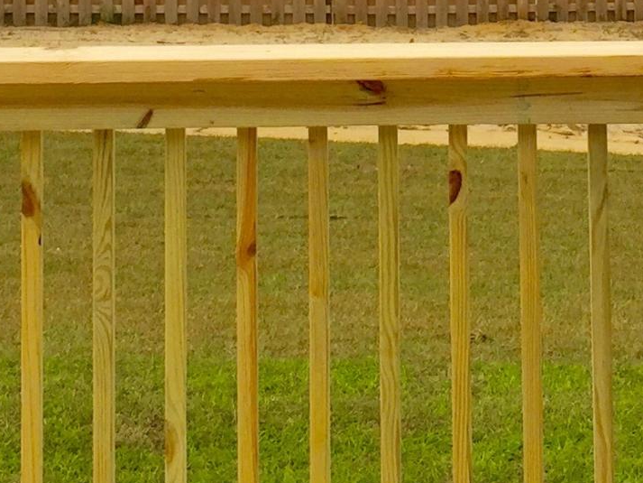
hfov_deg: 16.1
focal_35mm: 122
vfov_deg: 11.6
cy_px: -265
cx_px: 449
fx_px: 2267
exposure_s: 1/2198
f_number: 2.2
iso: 32
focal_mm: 4.15
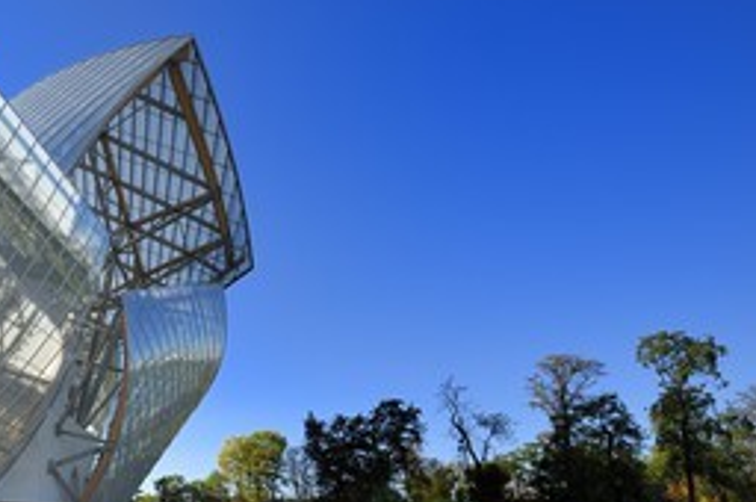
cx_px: 157
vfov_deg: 51.8
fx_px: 482
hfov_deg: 69.2
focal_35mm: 23
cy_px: 396
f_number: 13
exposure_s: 1/250
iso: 200
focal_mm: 14
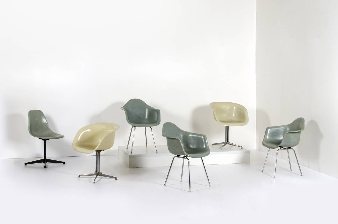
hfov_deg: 37.9
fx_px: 492
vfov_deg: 25.6
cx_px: 169
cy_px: 112
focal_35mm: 52
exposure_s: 1/160
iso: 125
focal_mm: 35
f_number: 18
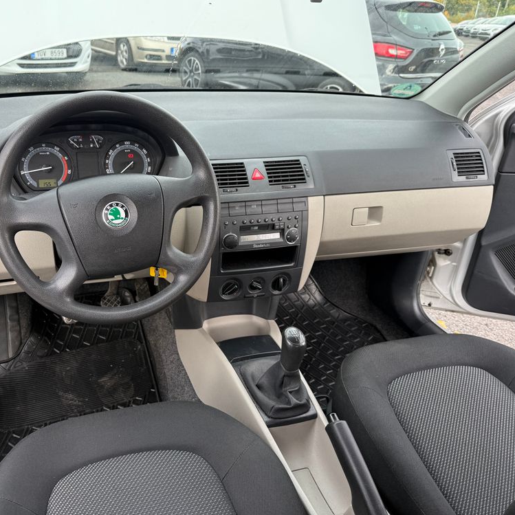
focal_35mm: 29
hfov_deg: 54.5
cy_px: 252
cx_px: 172
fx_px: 488
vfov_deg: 55.6
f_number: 1.78
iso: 100
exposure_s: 1/255
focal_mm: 6.76
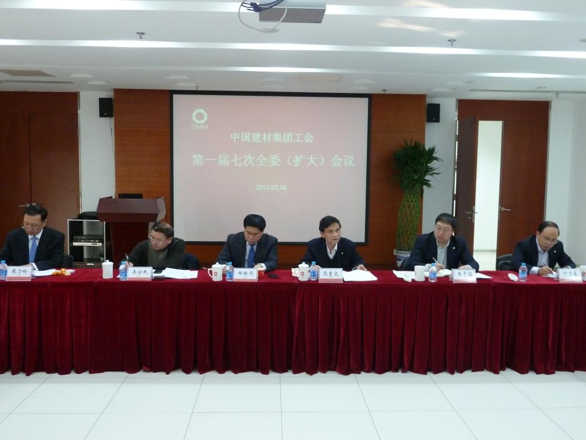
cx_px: 293
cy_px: 220
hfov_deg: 60.0
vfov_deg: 46.8
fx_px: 508
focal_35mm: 30
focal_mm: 5
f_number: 3.4
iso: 400
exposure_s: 1/6
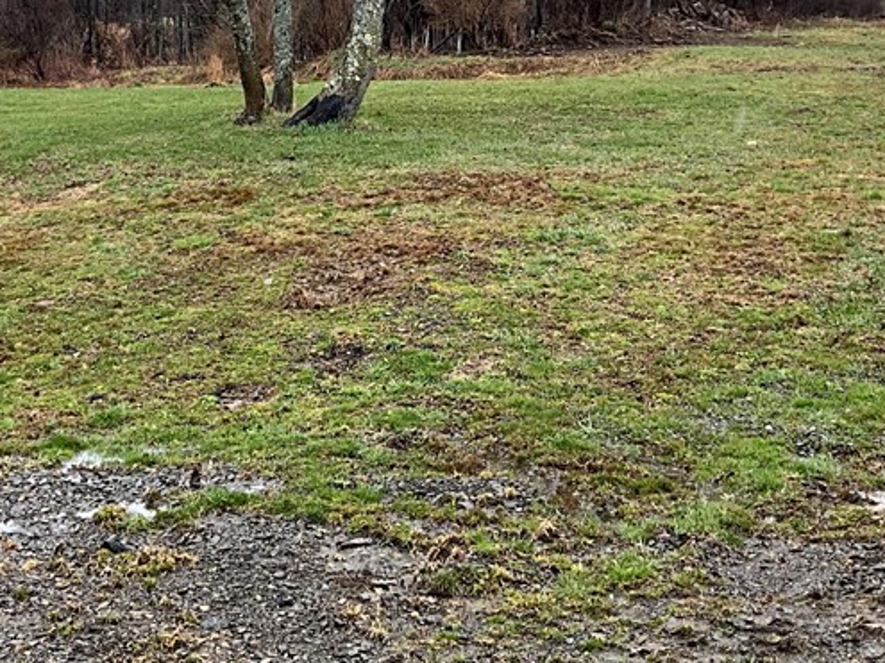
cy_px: -18
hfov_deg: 32.2
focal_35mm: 60
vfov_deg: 23.3
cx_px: 418
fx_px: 1534
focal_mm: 3
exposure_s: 1/397
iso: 25
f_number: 1.8
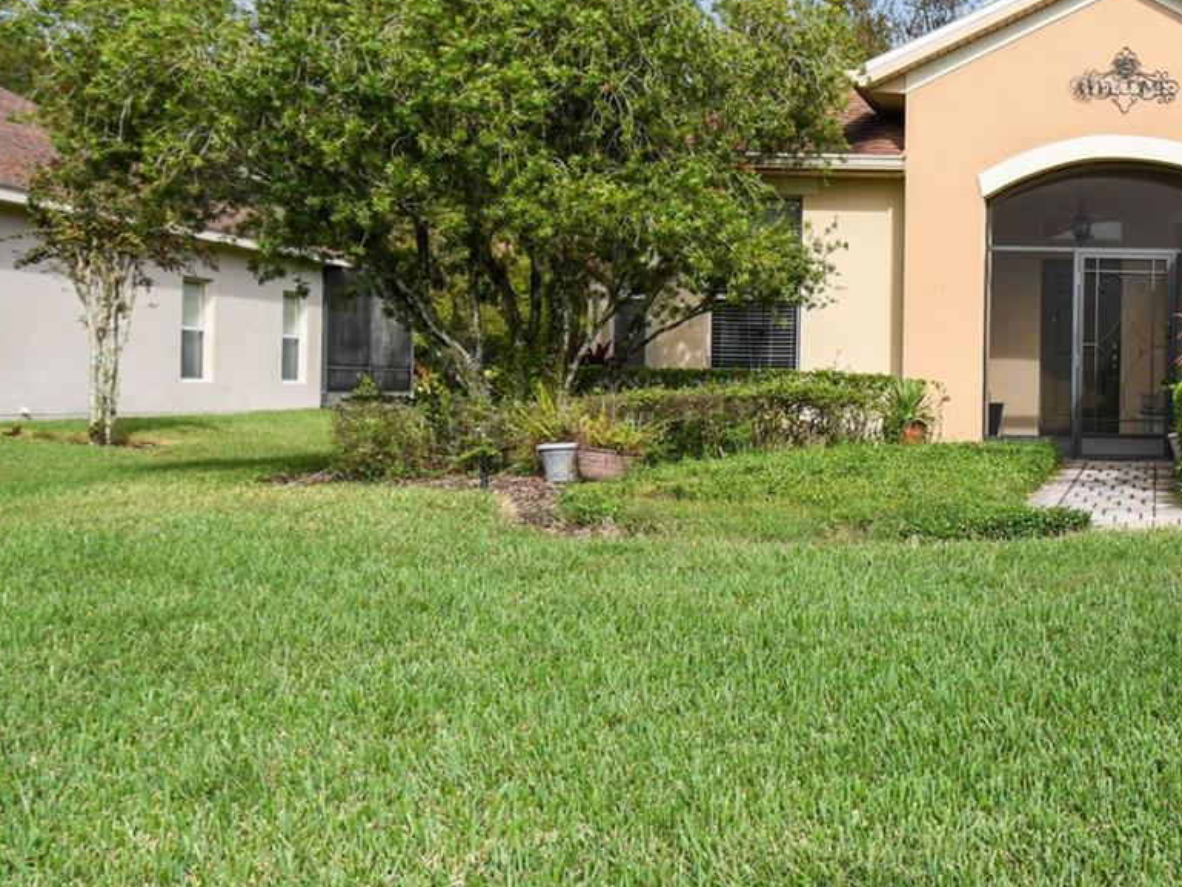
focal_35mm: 44
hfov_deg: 37.7
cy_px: 378
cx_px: 1217
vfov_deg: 32.8
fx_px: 1503
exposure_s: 1/250
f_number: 7.1
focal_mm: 15
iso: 100
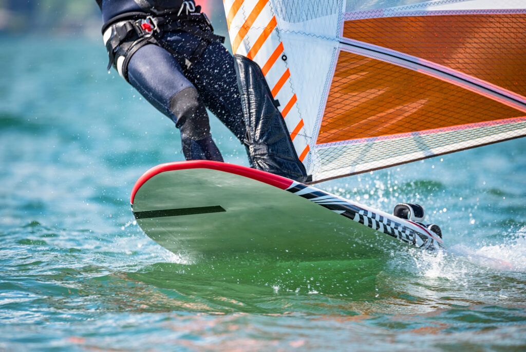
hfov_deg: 3.7
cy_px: 176
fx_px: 8040
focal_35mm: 550
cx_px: 263
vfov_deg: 2.5
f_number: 7.1
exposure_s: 1/1250
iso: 500
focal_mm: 550
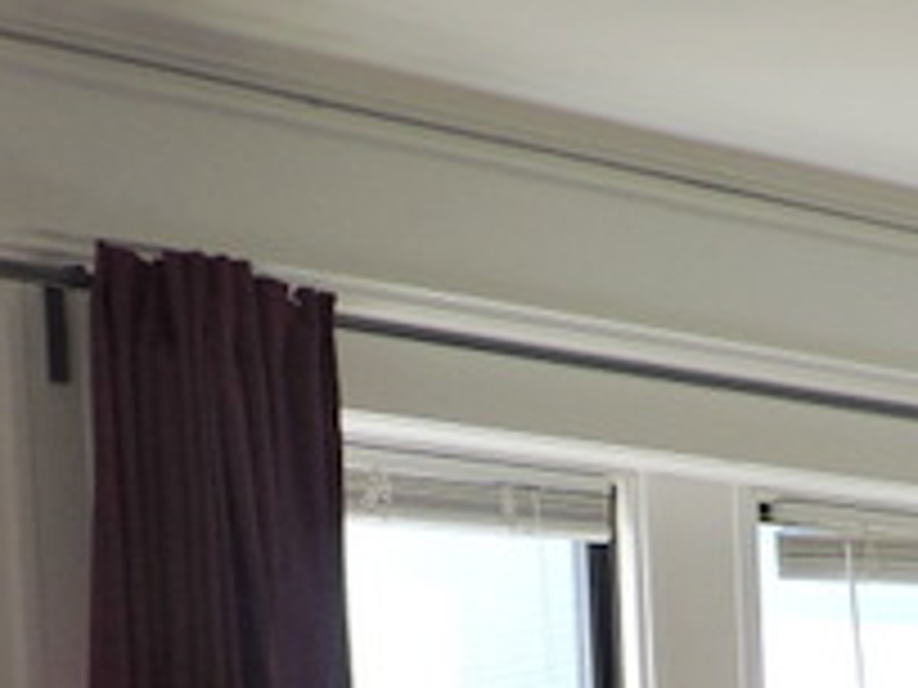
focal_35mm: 94
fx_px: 2493
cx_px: 1215
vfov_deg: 14.0
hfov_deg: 19.2
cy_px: 1223
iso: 100
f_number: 3
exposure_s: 1/60
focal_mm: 4.3
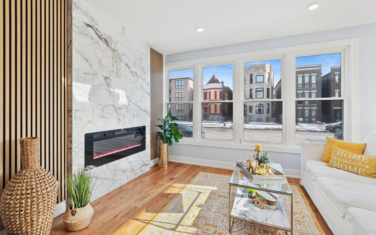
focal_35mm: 16
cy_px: 111
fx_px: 164
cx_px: 180
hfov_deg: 97.8
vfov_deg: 71.2
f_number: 8
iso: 250
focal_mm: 10
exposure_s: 1/200
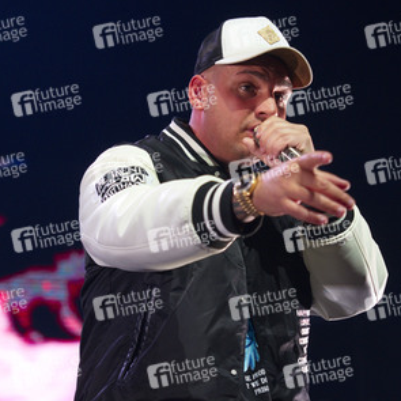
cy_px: 203
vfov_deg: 19.1
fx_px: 1193
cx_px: 282
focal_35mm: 91
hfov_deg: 19.0
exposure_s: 1/800
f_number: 4
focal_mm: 70
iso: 1600
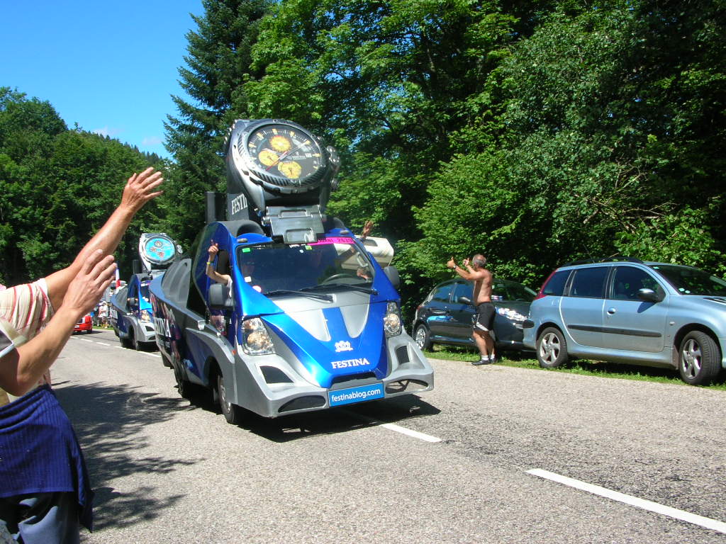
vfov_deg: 40.7
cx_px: 363
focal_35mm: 35
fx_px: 734
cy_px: 272
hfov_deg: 52.6
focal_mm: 5.8
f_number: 5.6
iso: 50
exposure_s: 1/205
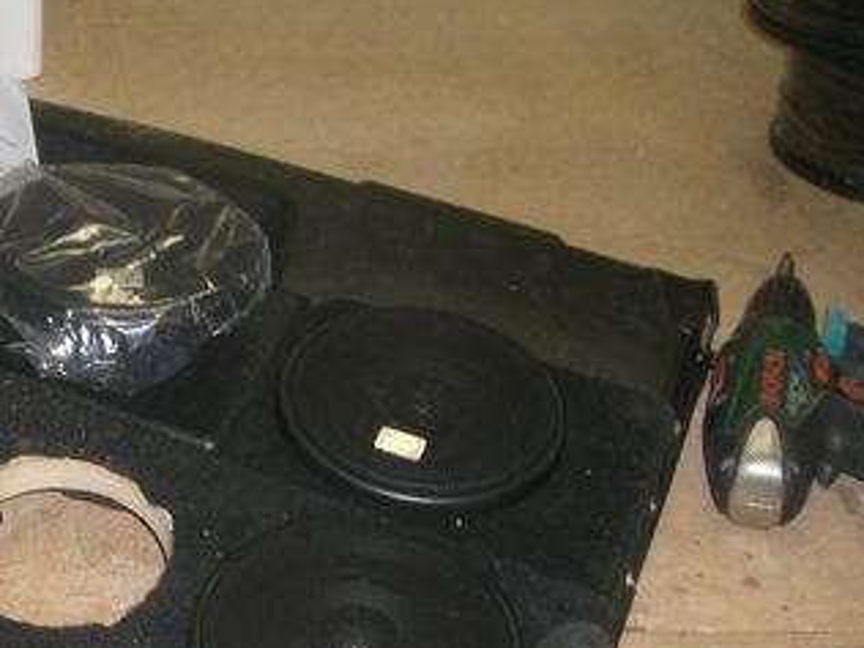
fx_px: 1922
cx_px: 87
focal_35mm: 77
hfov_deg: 24.6
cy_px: 424
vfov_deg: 19.1
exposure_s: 1/60
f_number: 2.7
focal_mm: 6.2
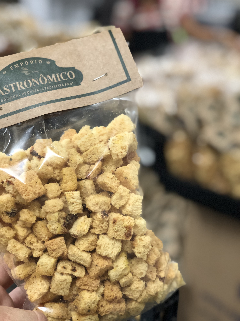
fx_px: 481
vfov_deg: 36.8
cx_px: 120
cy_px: 160
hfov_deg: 28.0
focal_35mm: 52
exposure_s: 1/24
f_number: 2.4
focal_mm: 6
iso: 125
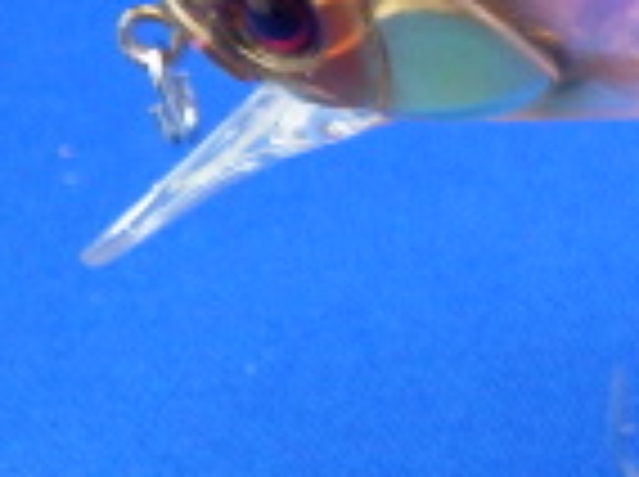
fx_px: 2580
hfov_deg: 12.1
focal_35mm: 140
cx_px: 1386
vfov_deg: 10.6
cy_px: 207
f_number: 2.3
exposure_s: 1/45
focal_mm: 5.5
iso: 400
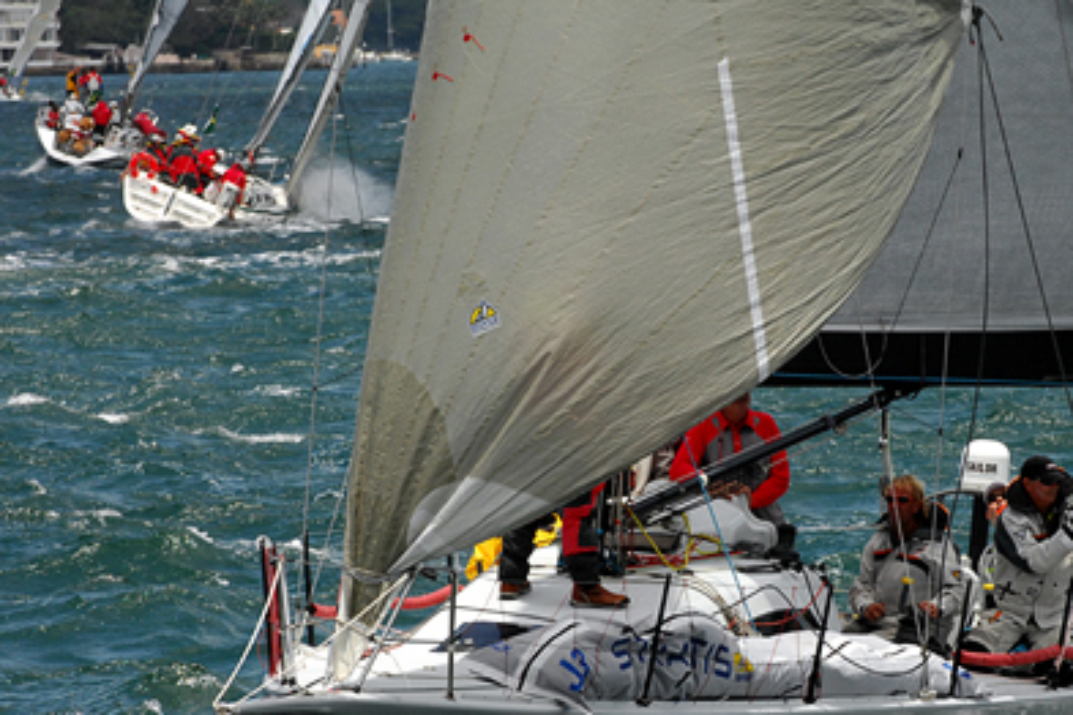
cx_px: 672
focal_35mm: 458
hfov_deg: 4.5
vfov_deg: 3.0
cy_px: 446
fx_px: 13650
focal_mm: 200
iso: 400
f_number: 6.3
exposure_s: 1/1000
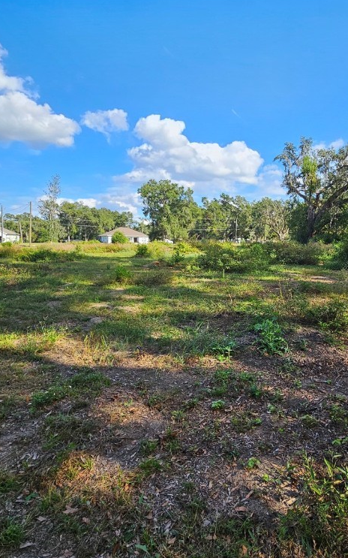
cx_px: 218
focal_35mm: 19
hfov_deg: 61.3
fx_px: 288
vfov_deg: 88.0
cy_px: 273
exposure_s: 1/843
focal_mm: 2.2
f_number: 2.2
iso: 50
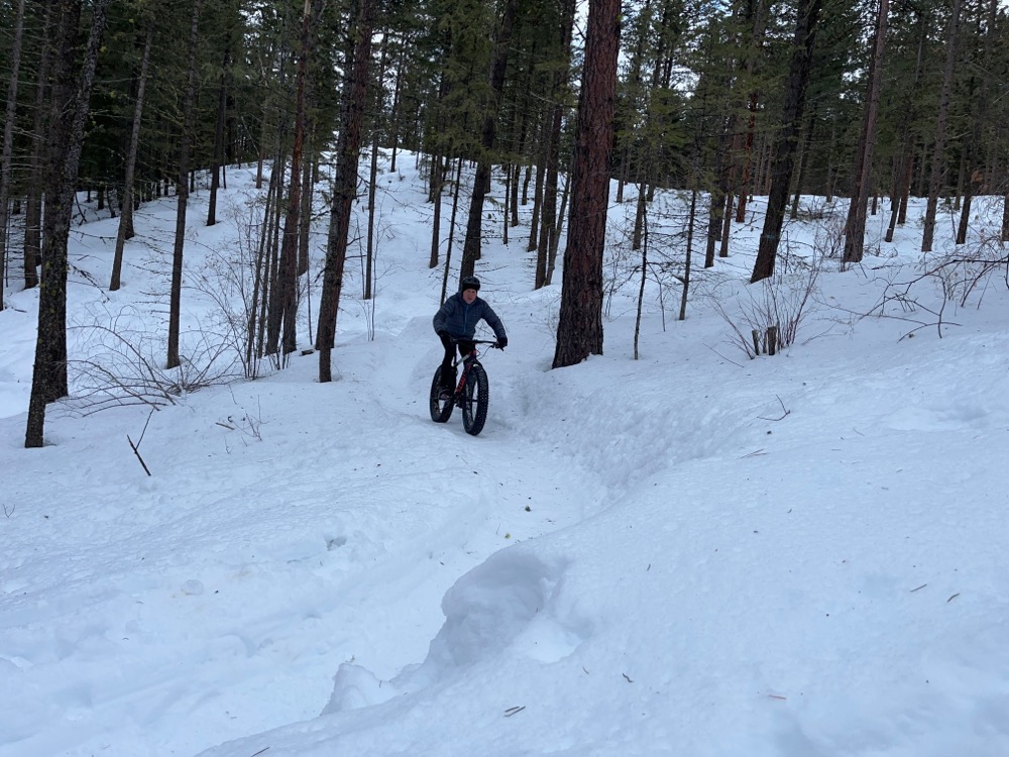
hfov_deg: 67.3
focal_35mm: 26
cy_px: 378
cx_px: 504
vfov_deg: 53.1
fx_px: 758
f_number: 1.6
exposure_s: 1/751
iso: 50
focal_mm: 5.1
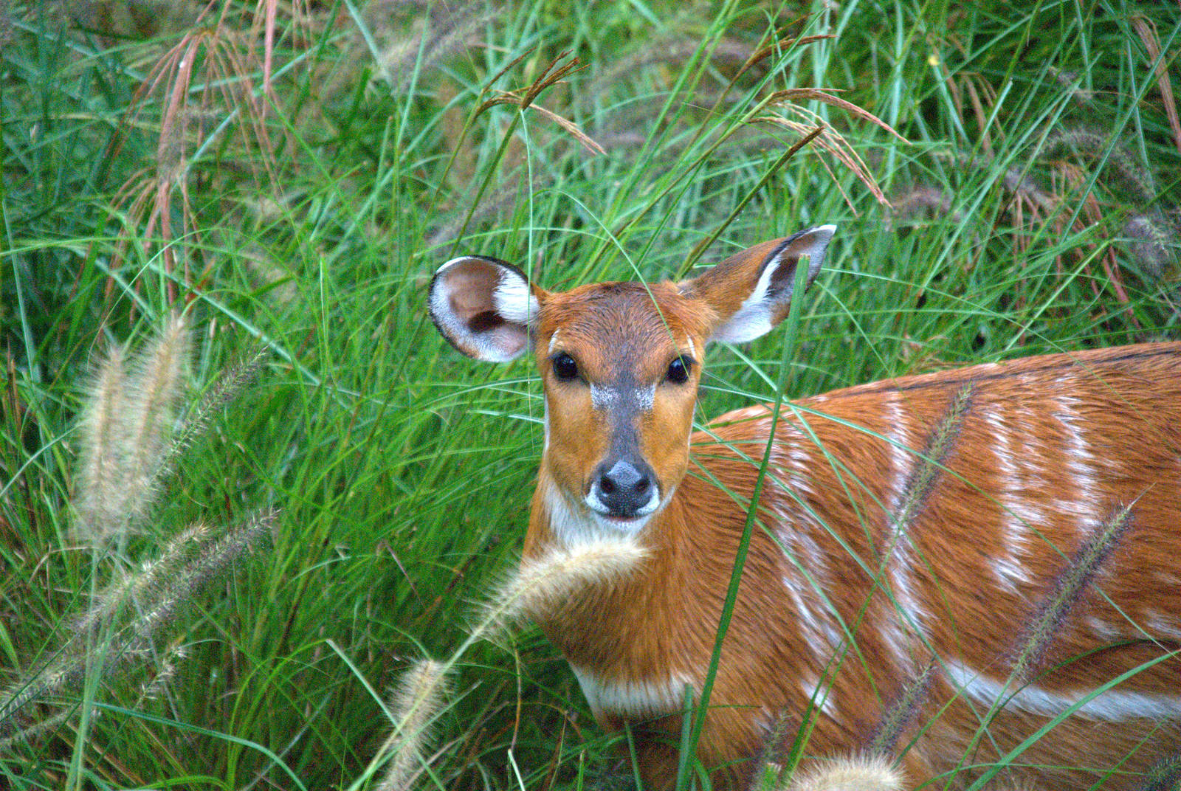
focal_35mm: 300
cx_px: 590
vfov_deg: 4.6
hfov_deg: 6.9
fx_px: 9856
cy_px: 396
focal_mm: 200
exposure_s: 1/400
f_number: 6.3
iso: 3200
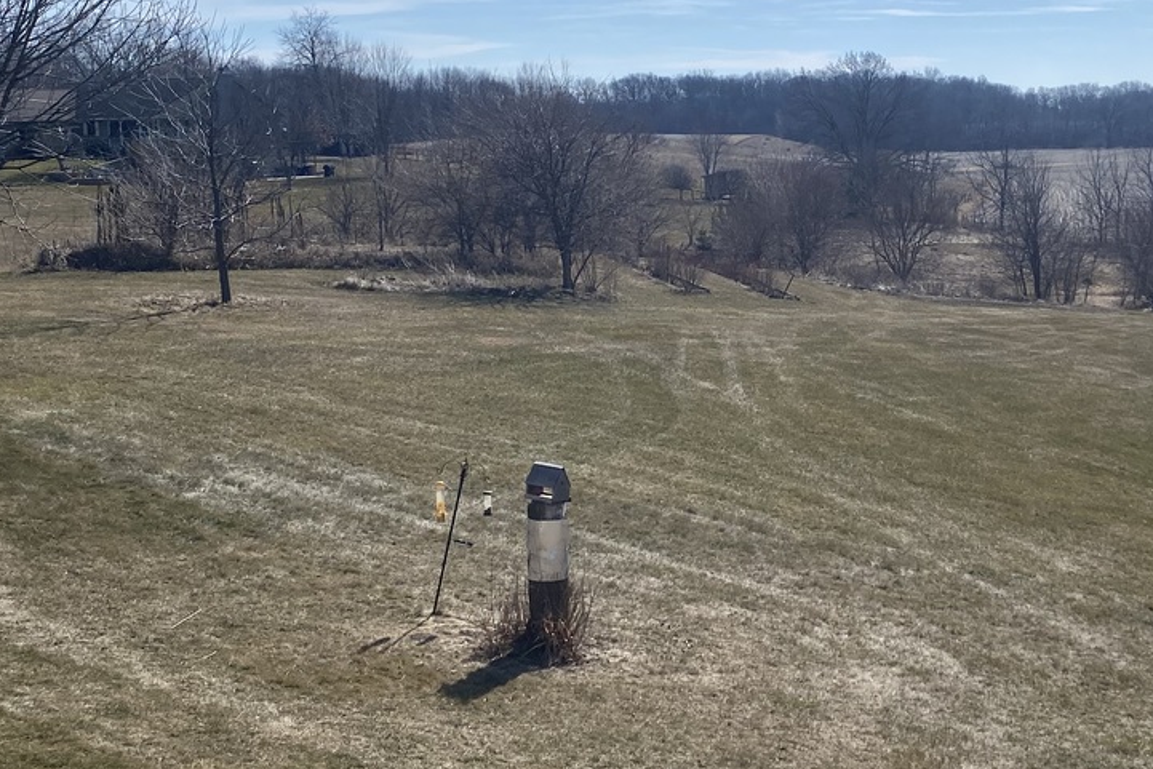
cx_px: 838
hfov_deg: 36.2
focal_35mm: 54
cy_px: 294
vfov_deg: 25.0
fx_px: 1730
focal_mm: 4.25
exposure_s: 1/6061
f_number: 1.8
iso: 32
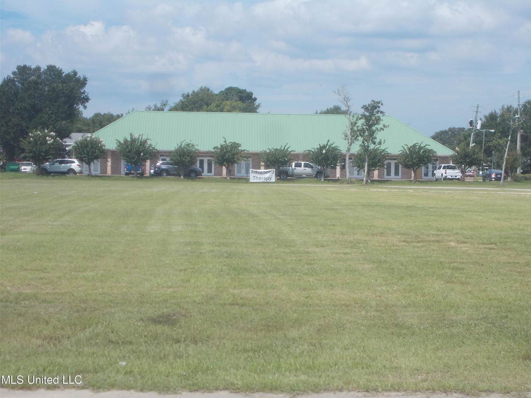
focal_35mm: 76
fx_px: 1166
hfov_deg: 25.7
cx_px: 266
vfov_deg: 19.4
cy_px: 199
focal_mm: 13.5
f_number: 5.8
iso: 80
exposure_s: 1/400
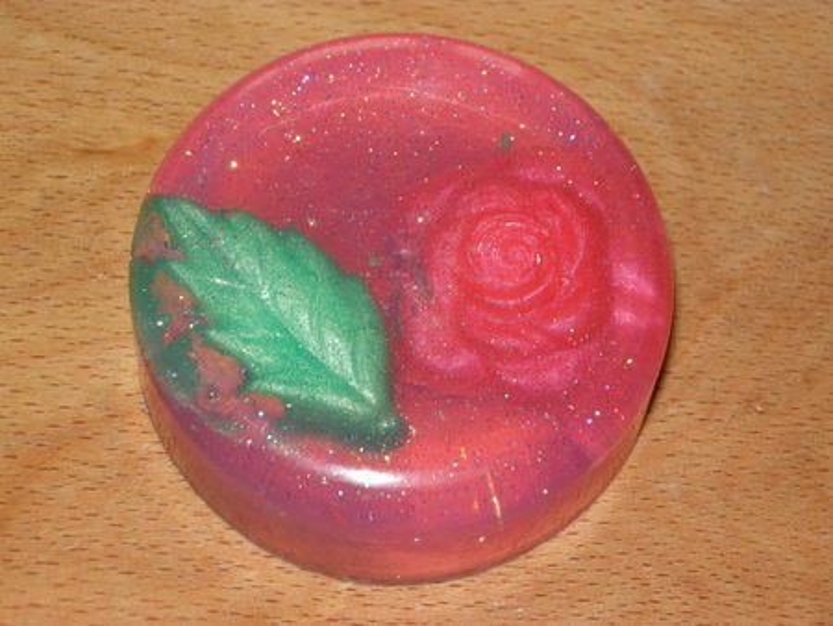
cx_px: 416
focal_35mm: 101
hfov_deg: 19.4
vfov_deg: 14.7
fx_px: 2432
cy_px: 313
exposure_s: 1/30
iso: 64
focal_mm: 21.5
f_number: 4.7
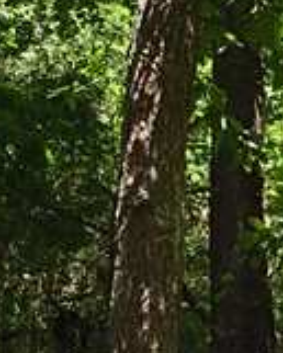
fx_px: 1621
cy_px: 259
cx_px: 290
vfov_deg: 12.4
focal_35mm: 155
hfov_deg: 9.9
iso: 100
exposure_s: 1/320
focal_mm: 4.5
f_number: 2.8
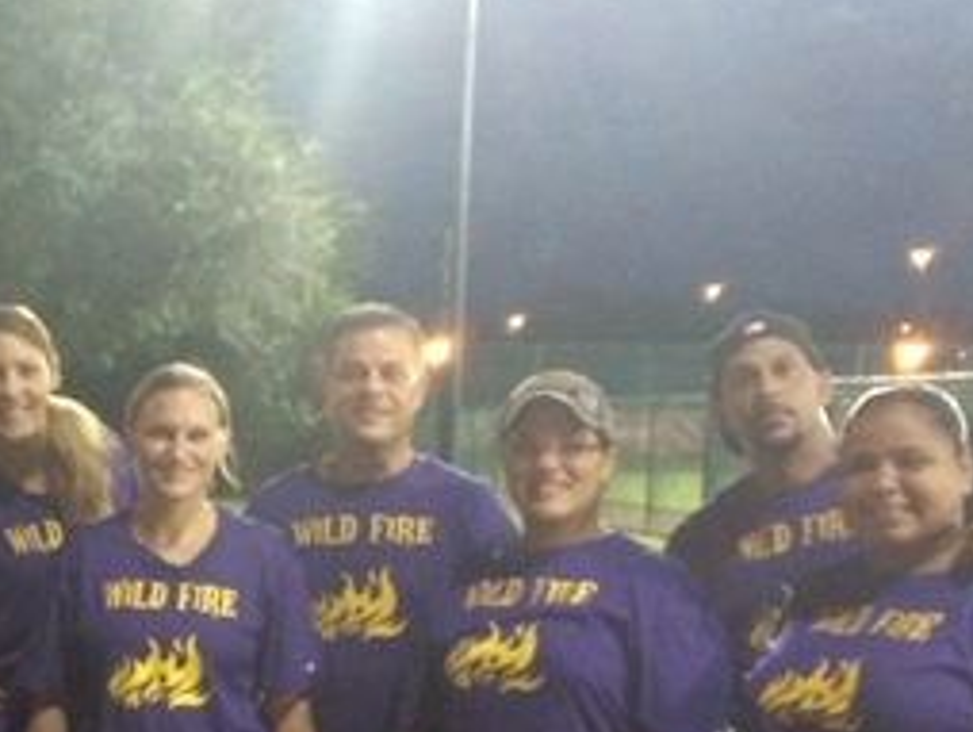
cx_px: -77
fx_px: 2391
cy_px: 705
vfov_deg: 17.1
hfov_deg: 21.9
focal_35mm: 85
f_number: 2.2
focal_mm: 4.12
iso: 320
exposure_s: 1/17
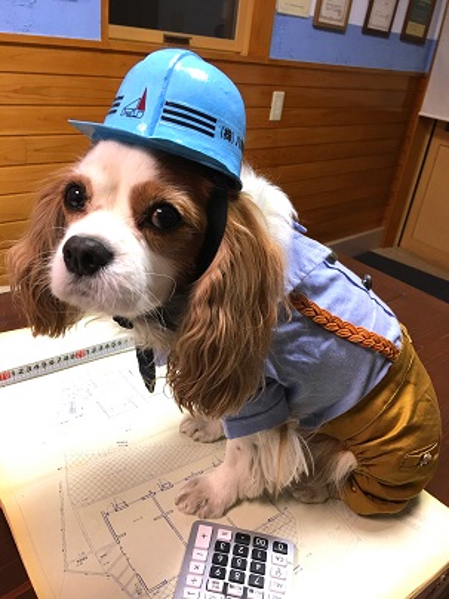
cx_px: 224
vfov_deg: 61.7
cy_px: 300
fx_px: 502
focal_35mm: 29
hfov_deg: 48.2
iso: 40
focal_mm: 4.15
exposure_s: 1/15
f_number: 2.2
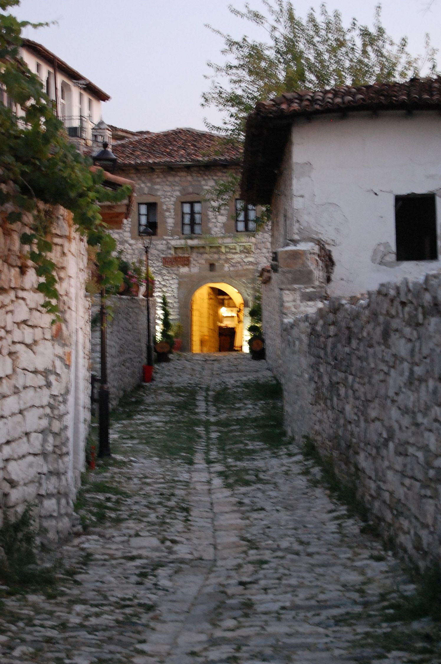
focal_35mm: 82
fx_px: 1521
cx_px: 220
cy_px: 332
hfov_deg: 16.5
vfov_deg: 24.7
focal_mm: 55
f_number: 5.6
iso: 1400
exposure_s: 1/8
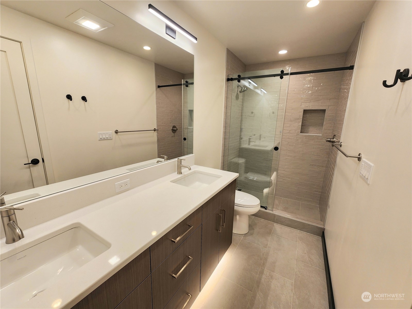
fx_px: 155
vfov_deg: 89.9
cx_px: 206
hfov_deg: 106.2
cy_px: 154
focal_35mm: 13
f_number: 2.2
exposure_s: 1/60.2
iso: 64
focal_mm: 2.2
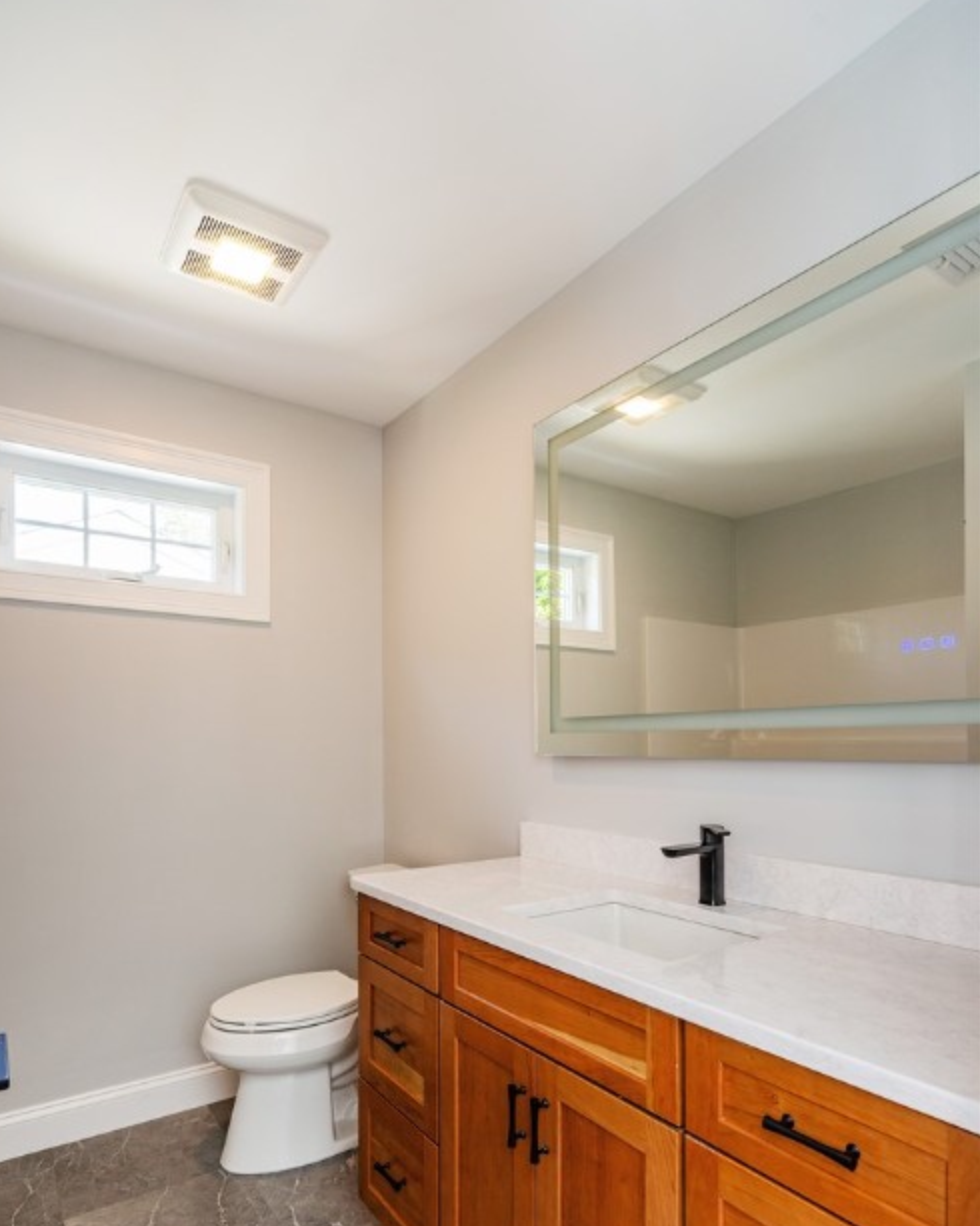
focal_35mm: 20
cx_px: 470
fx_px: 725
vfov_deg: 79.4
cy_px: 740
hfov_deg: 68.0
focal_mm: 17
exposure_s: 1/30
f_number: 6.3
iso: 320
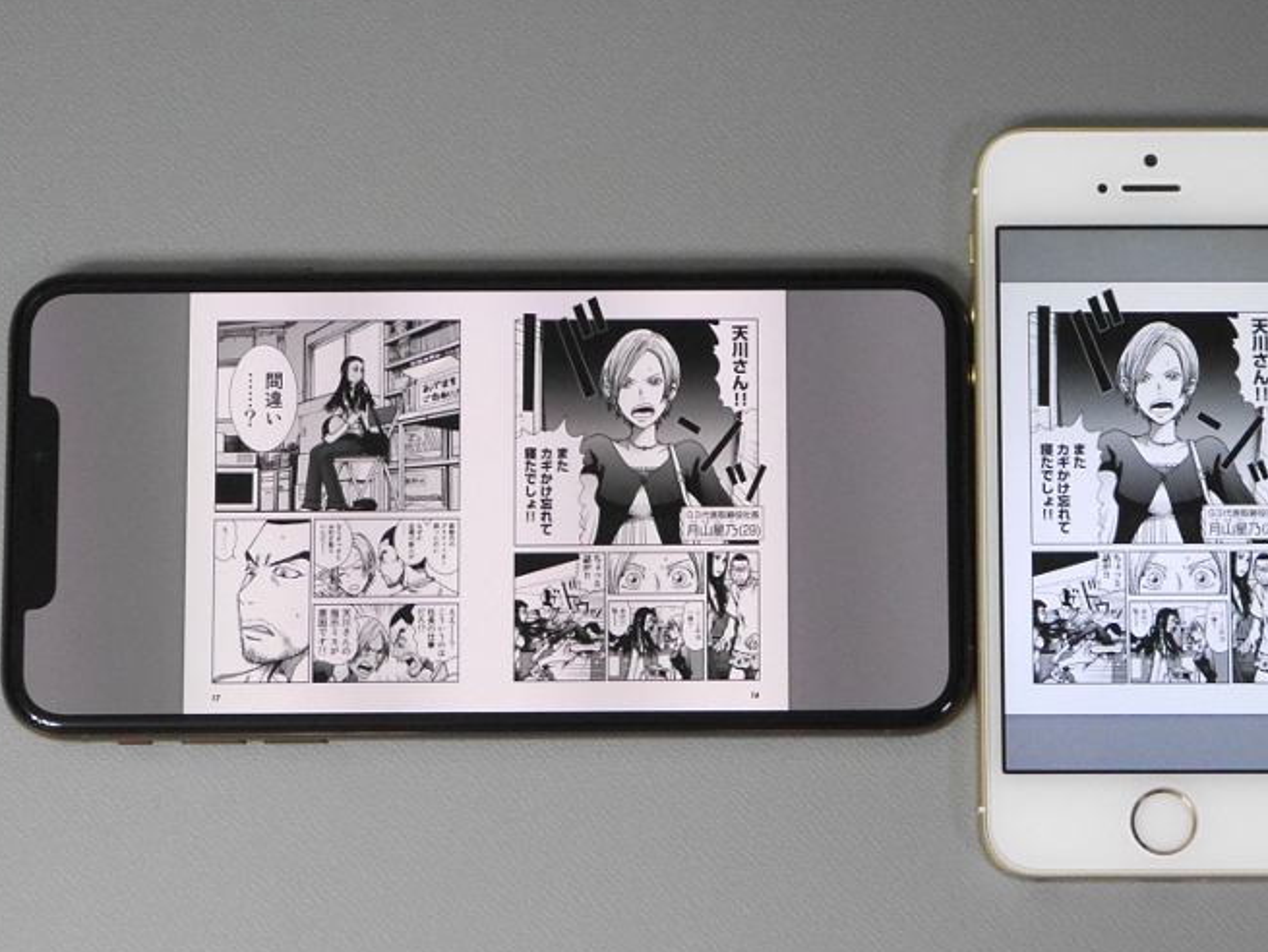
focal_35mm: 83
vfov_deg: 17.8
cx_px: 685
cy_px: 521
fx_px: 3042
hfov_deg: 23.5
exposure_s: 1/80
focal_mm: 34
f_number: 5.6
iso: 1600
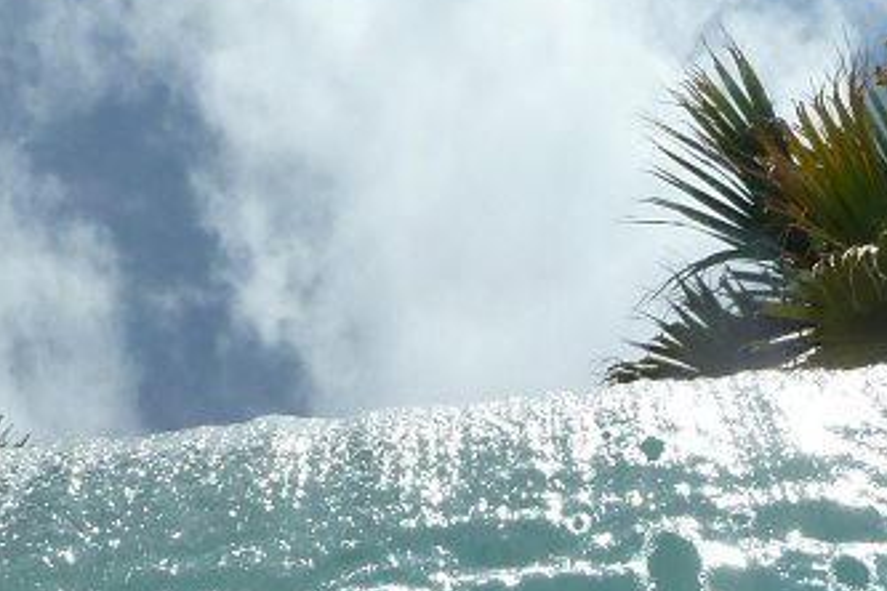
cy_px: 855
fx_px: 1971
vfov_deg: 15.8
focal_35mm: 80
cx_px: 397
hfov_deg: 25.3
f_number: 5.6
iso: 80
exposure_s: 1/1000
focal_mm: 4.1
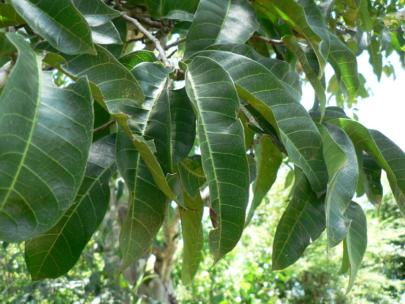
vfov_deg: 39.7
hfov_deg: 51.4
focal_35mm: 36
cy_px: 152
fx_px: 421
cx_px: 202
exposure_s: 1/60
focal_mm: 6
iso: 80
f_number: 2.8
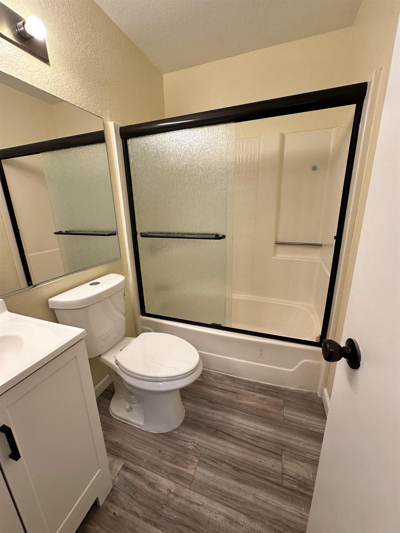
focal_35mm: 14
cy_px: 266
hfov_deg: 85.7
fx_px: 216
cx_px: 200
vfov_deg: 102.1
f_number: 2.2
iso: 125
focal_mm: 2.22
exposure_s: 1/120
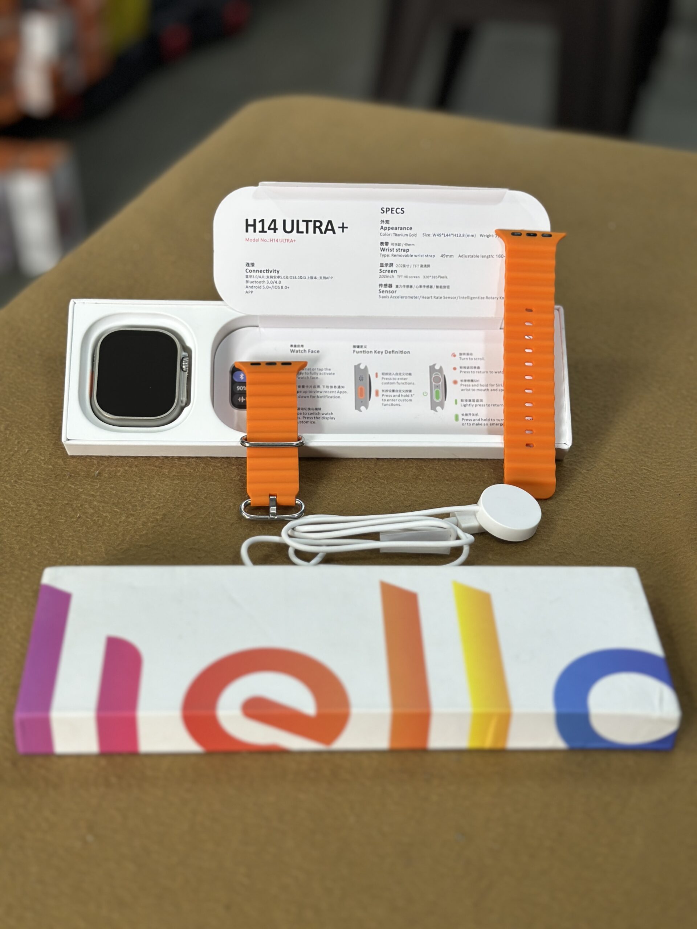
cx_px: 348
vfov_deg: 39.7
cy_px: 464
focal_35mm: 48
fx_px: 1289
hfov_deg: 30.3
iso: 64
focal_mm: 6.86
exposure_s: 1/100
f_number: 1.78
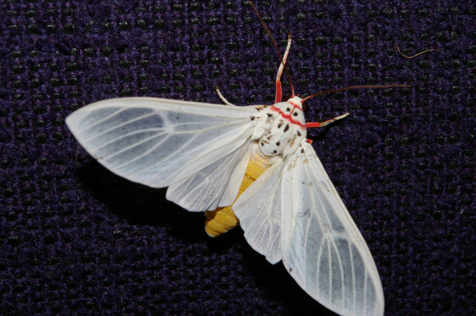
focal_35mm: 82
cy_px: 158
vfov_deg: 16.5
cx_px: 238
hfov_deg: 24.6
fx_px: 1090
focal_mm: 55
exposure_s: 1/60
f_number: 16
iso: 400
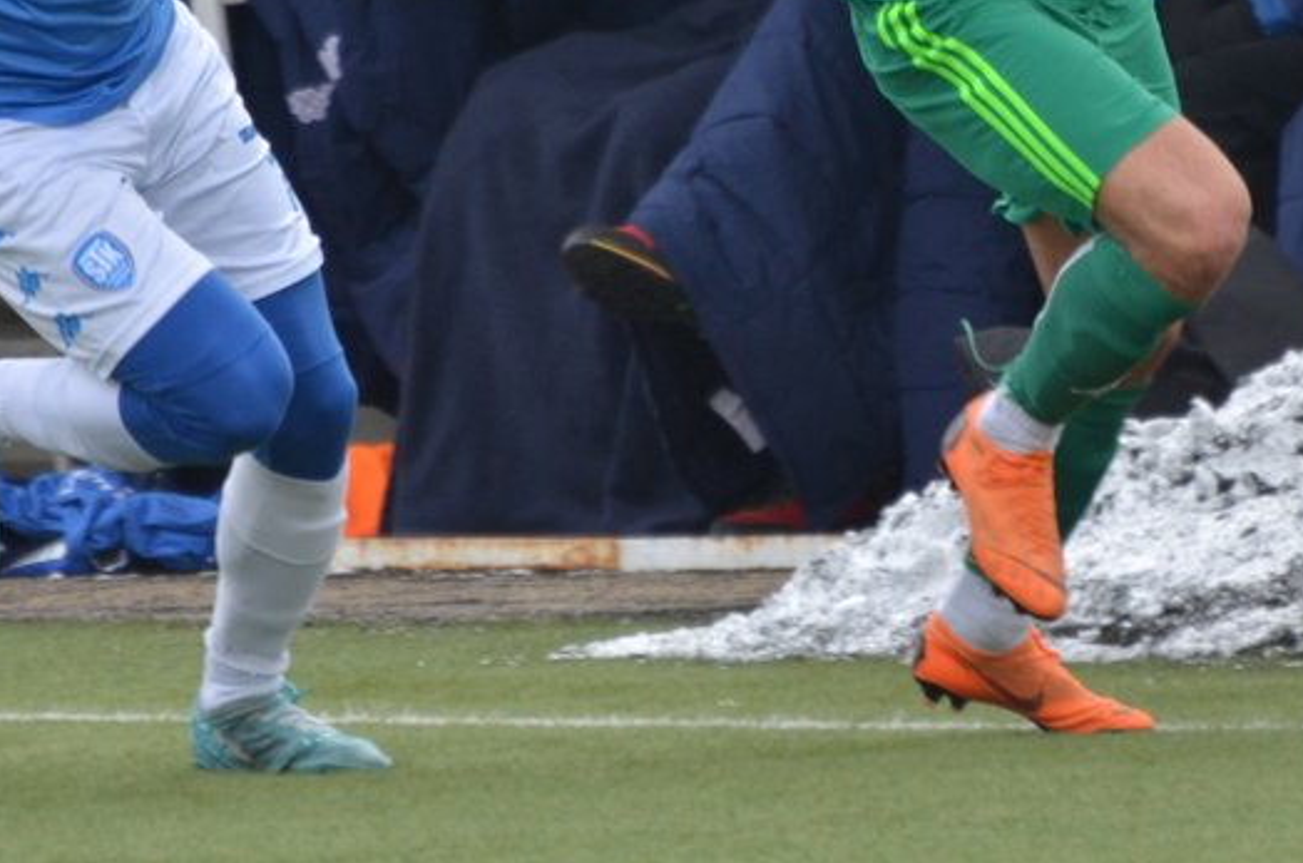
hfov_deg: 2.0
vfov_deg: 1.3
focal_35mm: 1031
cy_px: 46
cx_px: 793
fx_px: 37237
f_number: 5.6
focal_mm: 300
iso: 500
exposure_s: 1/800
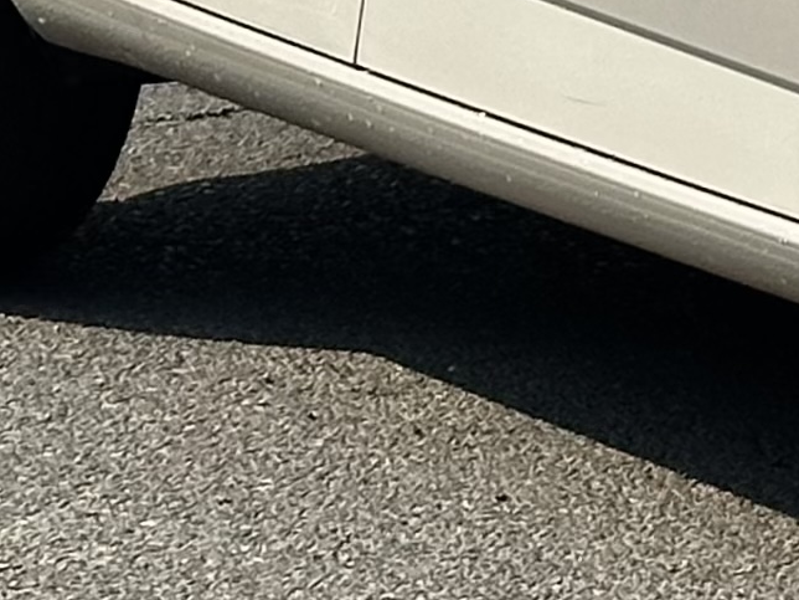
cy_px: -317
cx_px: 1839
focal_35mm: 276
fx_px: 6371
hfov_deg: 6.8
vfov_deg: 5.3
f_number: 1.78
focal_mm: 6.86
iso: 64
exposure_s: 1/5556
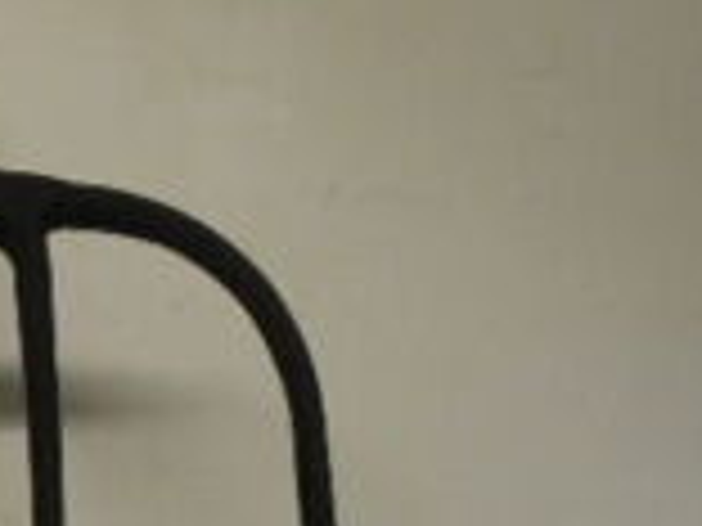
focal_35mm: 77
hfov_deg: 24.0
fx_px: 1562
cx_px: -32
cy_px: 661
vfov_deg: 18.0
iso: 250
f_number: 3.2
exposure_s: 1/30
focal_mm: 4.5
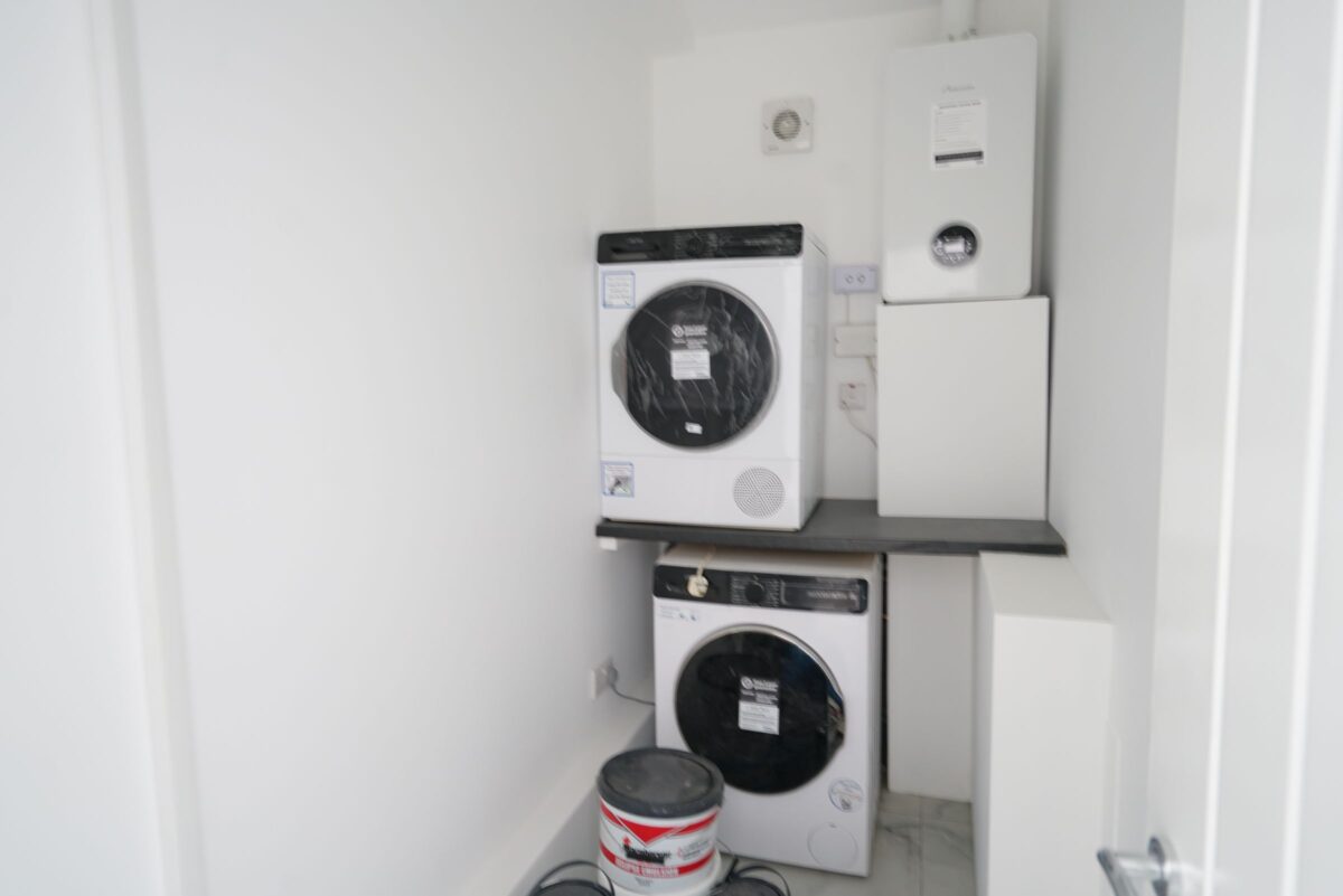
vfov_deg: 59.5
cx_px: 672
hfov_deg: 81.2
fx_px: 784
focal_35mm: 21
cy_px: 448
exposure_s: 1/3
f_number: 4
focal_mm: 21
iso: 400
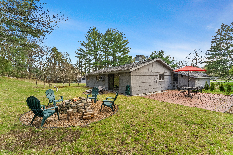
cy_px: 78
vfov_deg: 81.2
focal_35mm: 14
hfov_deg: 104.3
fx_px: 91
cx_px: 116
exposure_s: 1/80
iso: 2500
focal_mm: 14
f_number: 13
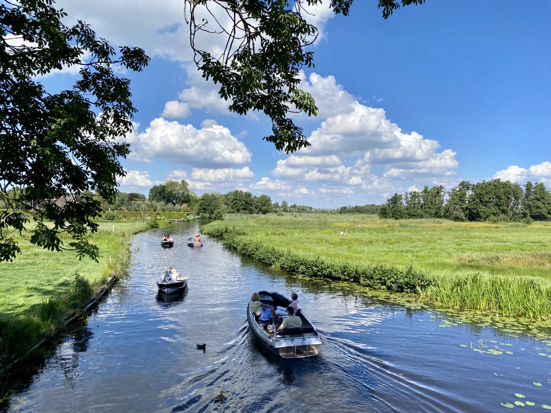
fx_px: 414
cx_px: 276
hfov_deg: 67.3
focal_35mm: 26
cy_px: 206
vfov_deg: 53.1
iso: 32
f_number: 1.8
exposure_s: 1/3040
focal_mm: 4.25
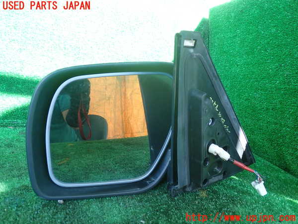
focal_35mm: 30
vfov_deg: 46.8
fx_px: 258
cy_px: 112
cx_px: 149
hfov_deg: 60.0
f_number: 2.3
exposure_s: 1/60
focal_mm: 5.4
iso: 100
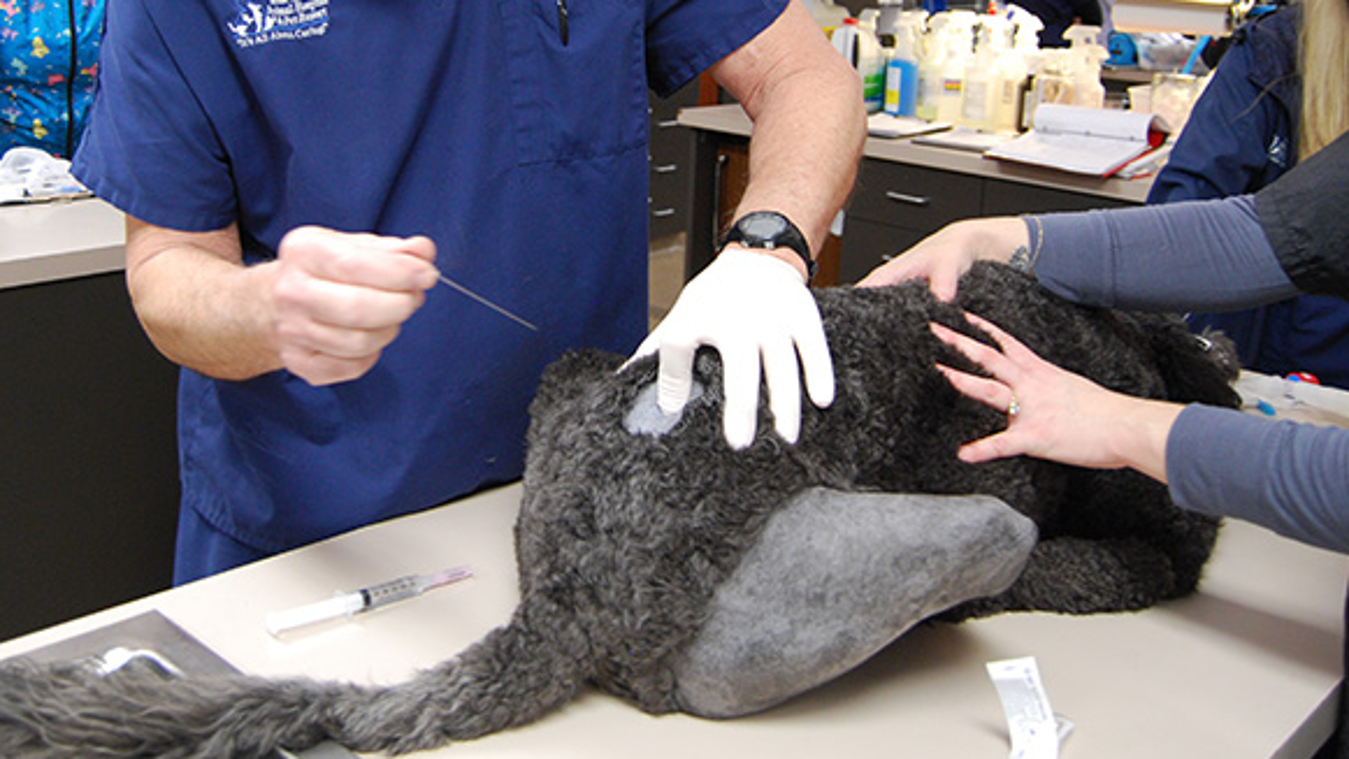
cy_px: 165
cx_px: 555
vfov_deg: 29.8
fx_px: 1395
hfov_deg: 51.3
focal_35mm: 39
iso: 640
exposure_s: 1/30
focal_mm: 18
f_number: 3.5
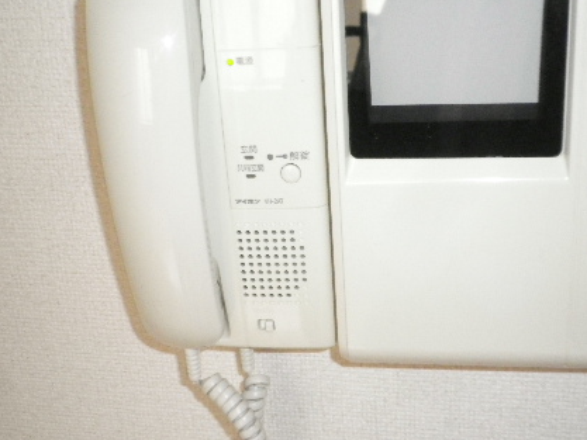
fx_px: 729
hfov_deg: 43.7
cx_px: 335
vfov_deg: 33.6
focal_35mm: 43
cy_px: 209
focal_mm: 5.05
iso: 800
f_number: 3.5
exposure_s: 1/100
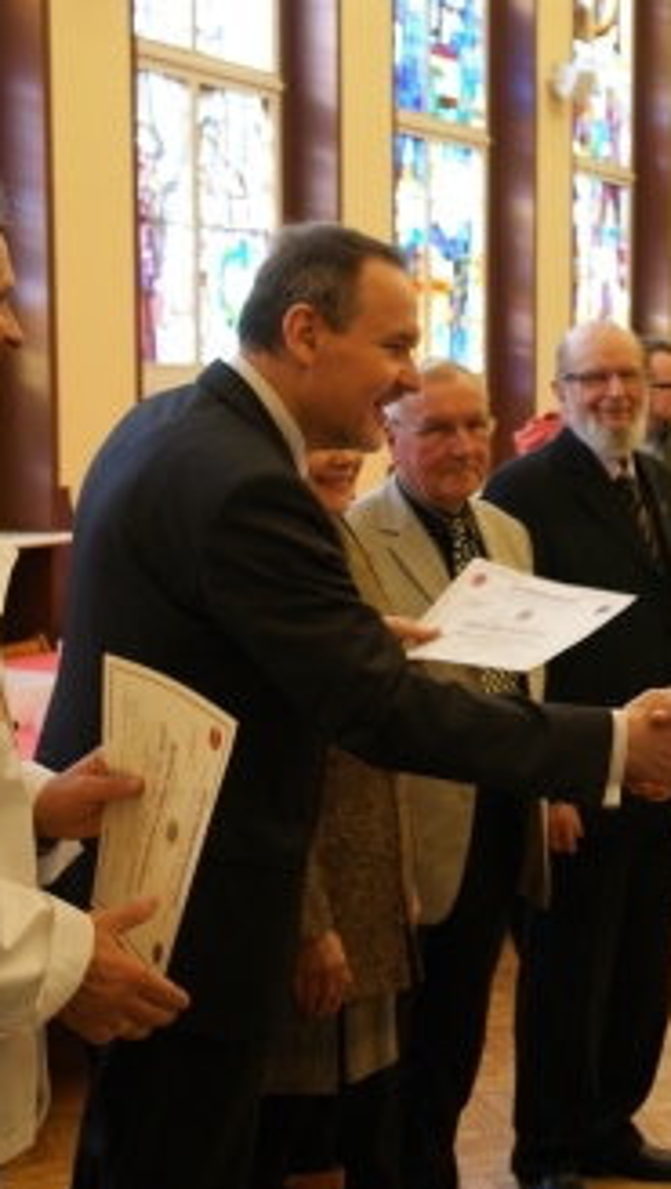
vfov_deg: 31.4
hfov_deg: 17.7
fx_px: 2115
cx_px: 609
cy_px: 600
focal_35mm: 67
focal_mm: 28
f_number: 4.5
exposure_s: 1/25
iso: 400
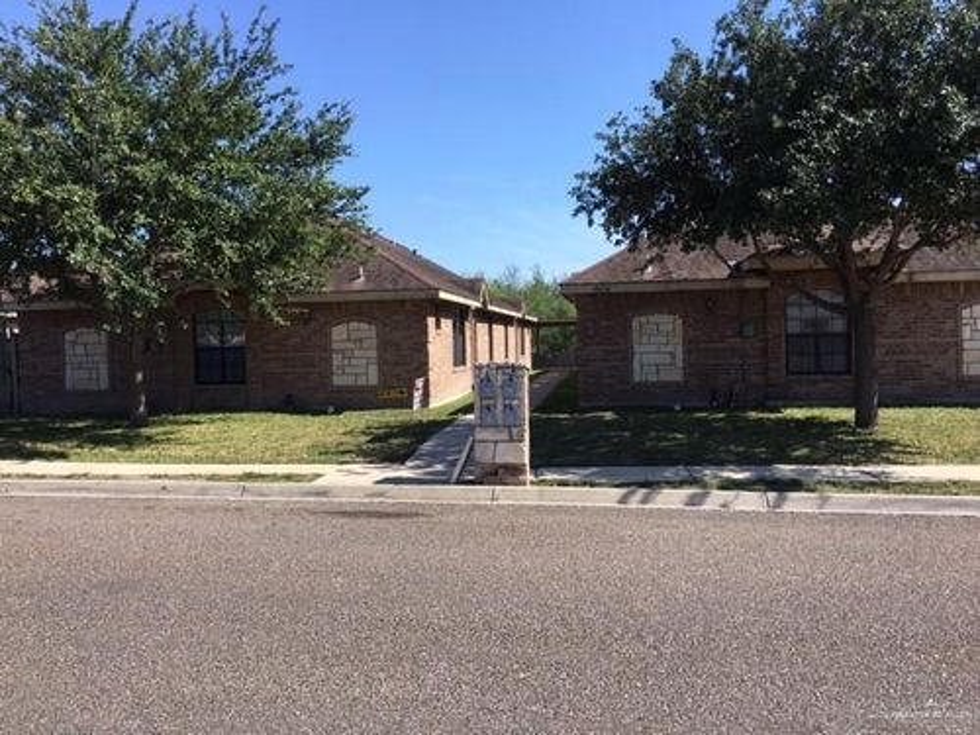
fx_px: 821
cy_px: 368
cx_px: 490
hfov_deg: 61.7
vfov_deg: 48.2
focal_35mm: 29
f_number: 2.2
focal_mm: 4.15
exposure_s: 1/1148
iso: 25
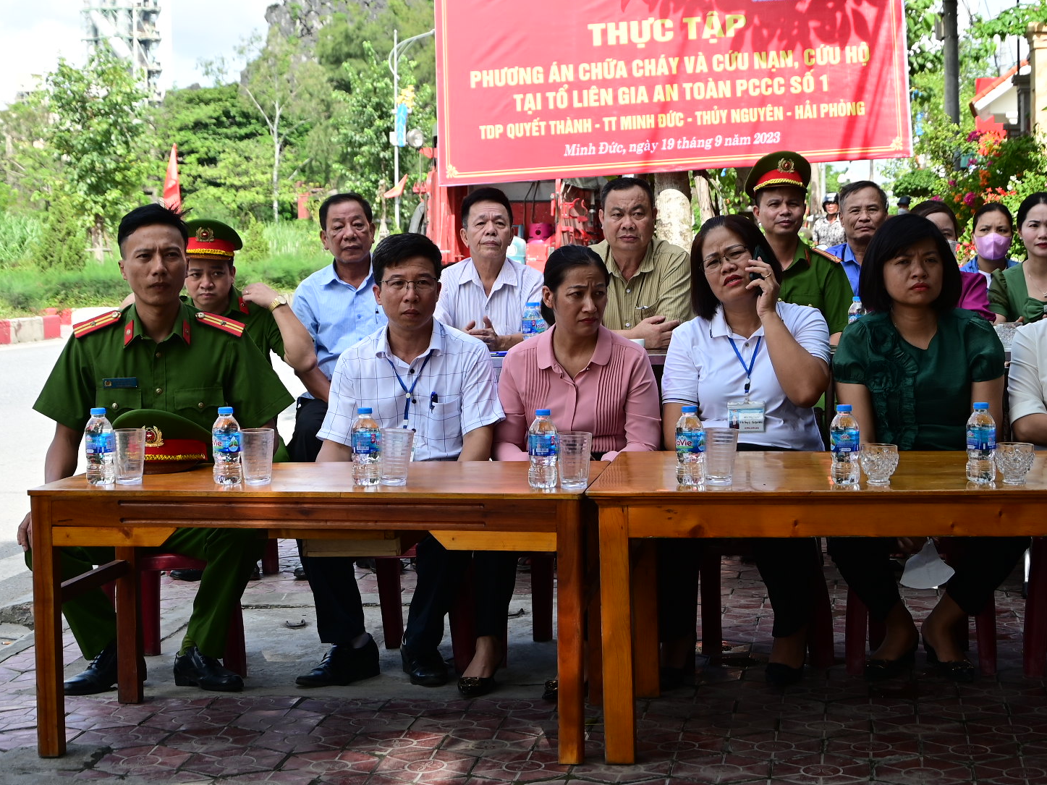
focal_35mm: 68
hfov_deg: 28.5
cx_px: 616
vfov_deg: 21.6
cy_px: 334
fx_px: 2057
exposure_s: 1/200
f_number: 7.1
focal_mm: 35
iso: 125
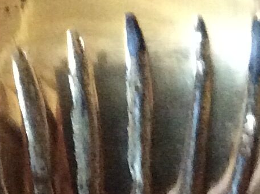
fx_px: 1357
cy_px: 110
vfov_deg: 8.2
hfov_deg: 10.6
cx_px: -99
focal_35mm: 181
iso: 400
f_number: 2.4
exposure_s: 1/17
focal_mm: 3.3
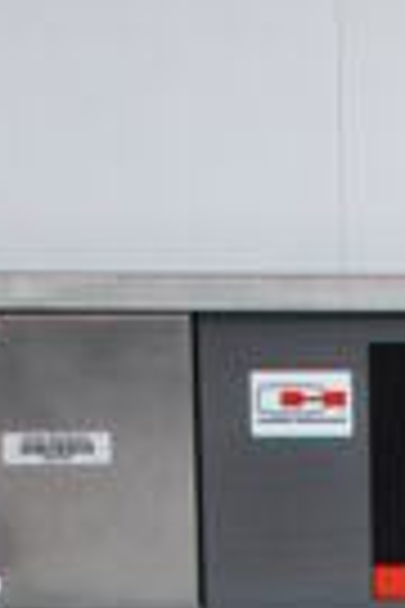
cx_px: 734
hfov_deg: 4.0
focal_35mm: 344
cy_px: 2042
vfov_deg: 5.5
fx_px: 5805
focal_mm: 34
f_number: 4.5
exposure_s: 1/125
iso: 900
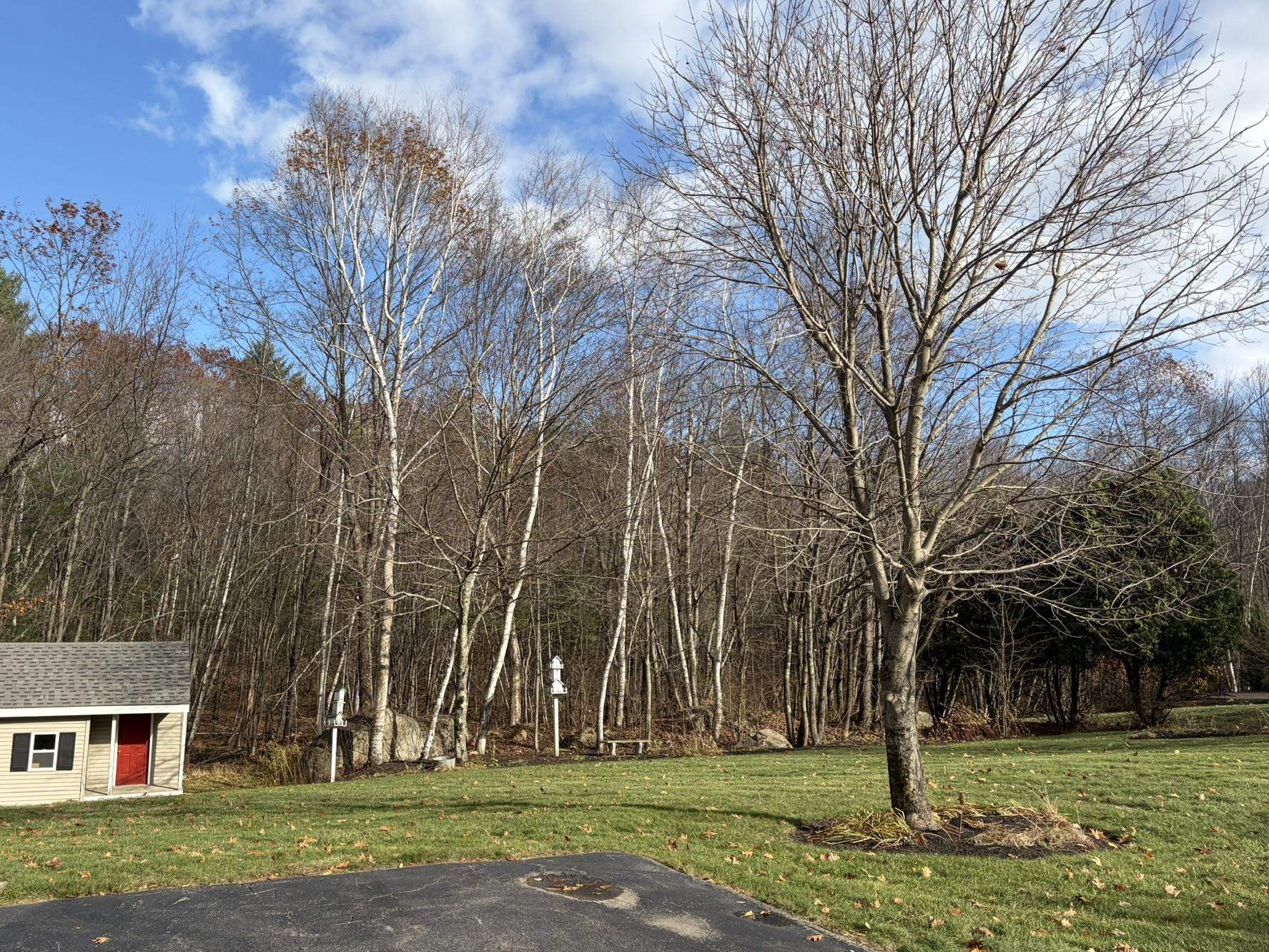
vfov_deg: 46.8
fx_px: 1100
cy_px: 463
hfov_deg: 59.7
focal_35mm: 30
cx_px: 538
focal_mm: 5.96
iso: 50
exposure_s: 1/2283
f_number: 1.6
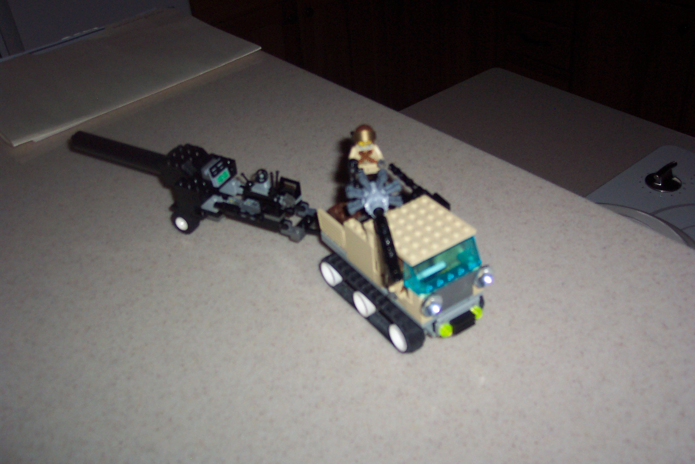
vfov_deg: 35.1
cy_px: 232
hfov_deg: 50.7
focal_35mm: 38
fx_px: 734
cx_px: 348
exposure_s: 1/30
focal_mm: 8
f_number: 2.8
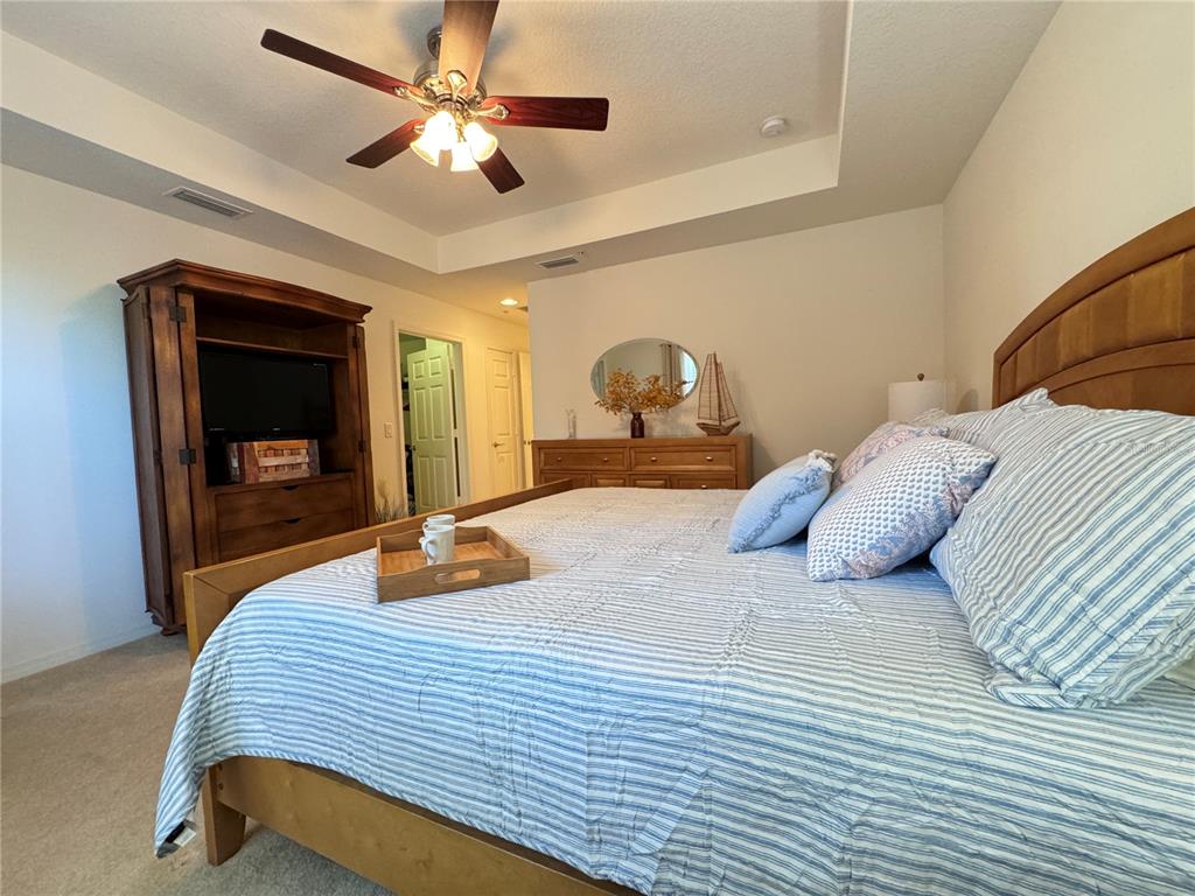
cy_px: 448
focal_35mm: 14
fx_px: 483
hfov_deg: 102.1
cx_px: 598
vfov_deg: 85.7
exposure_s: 1/60
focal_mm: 2.22
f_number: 2.2
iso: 500
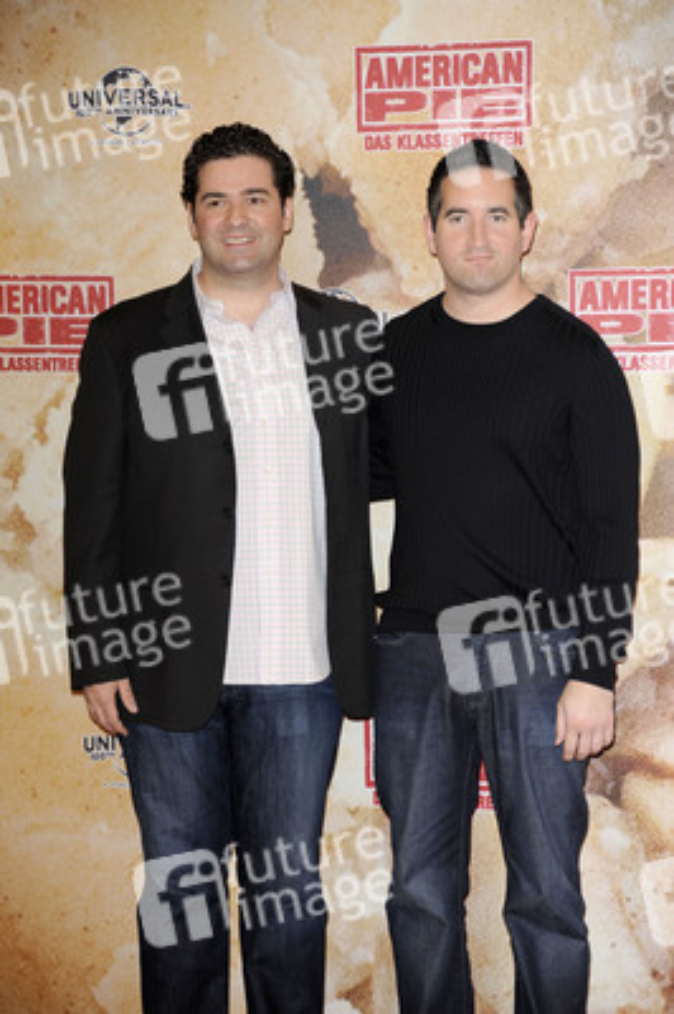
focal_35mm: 150
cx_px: 337
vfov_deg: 13.7
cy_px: 507
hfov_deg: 9.1
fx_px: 4219
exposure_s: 1/250
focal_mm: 150
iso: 1250
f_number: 5.6
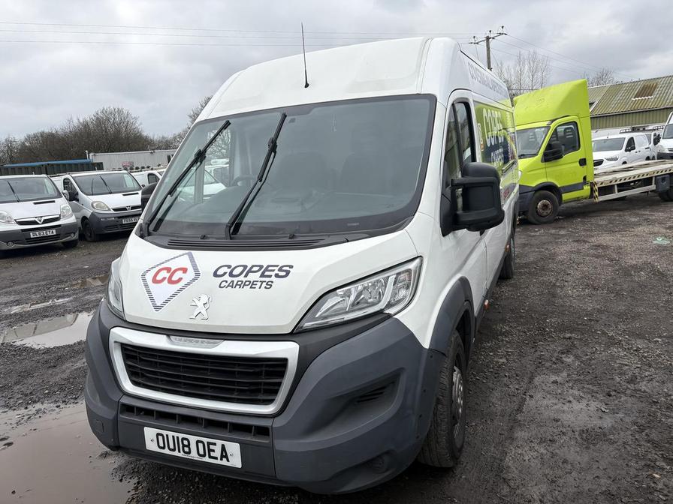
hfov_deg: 67.3
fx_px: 505
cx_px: 336
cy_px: 252
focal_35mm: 26
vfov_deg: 53.1
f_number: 1.6
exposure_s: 1/1706
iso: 50
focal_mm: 5.96
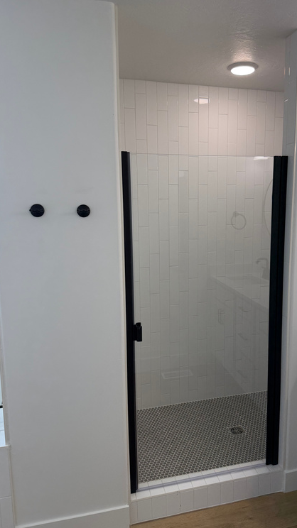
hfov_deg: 42.5
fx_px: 378
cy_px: 256
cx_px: 190
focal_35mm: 27
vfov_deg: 69.9
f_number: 1.78
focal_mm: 6.76
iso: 80
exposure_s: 1/255
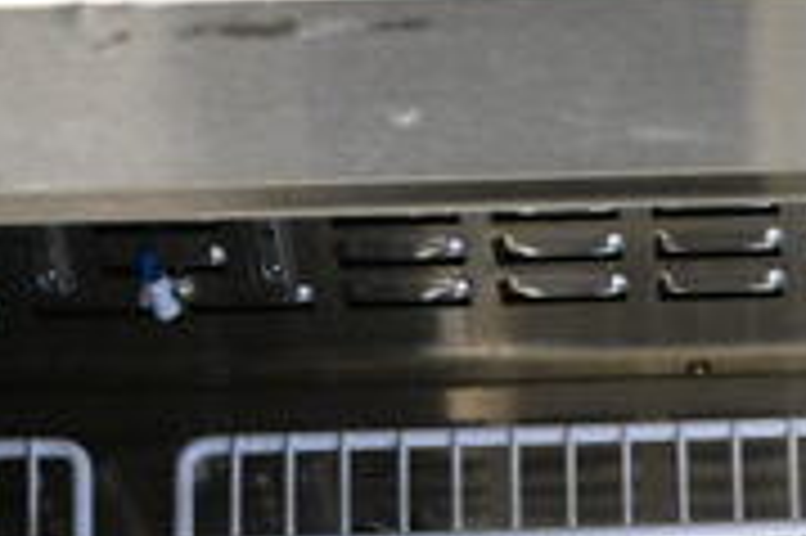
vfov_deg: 10.7
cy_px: 788
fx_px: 2751
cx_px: 919
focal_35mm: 123
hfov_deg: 16.1
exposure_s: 1/200
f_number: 5.6
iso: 6400
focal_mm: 24
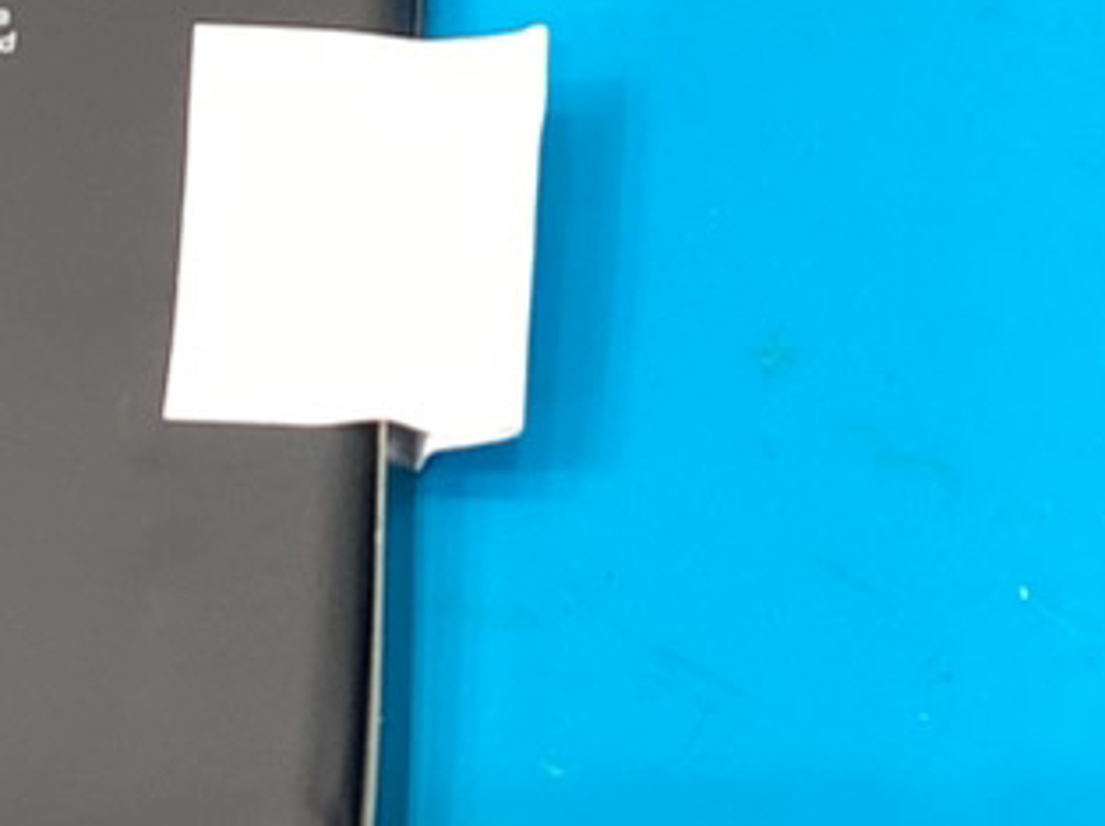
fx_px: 3794
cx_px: 960
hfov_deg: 16.4
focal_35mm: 119
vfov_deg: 12.4
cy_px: 212
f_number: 2.4
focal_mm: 3.3
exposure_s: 1/50
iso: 100
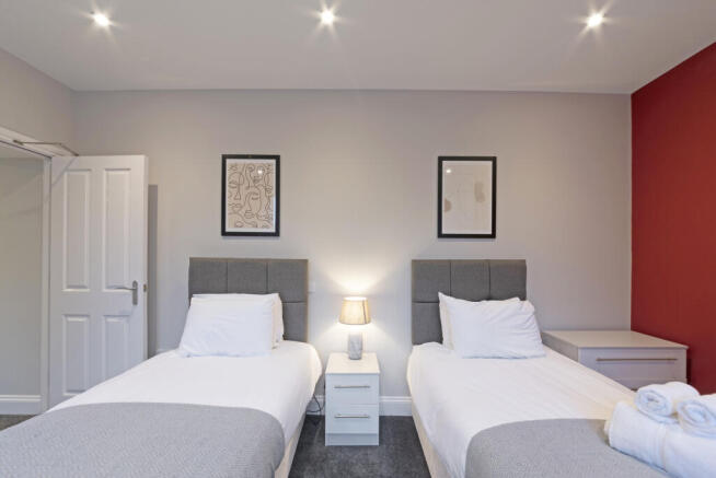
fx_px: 279
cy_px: 239
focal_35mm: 14
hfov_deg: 104.2
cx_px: 358
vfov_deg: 81.3
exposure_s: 1/2.5
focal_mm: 14
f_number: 16
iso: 160
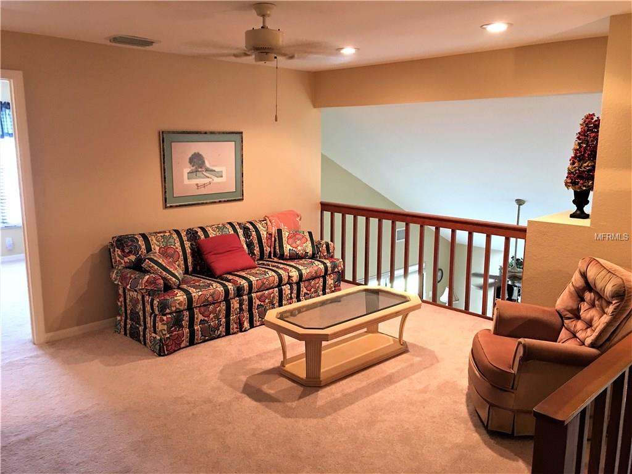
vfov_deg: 48.2
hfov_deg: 61.7
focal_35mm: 29
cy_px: 237
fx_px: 529
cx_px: 316
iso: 80
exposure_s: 1/10
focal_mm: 4.15
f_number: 2.2
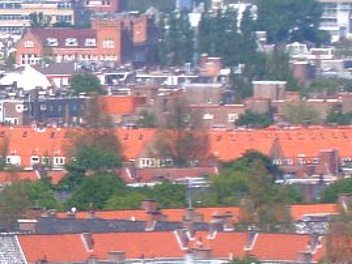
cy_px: 73
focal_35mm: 1058
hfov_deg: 1.9
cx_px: -200
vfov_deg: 1.4
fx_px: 10763
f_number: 4.8
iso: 80
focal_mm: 45.7
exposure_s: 1/250
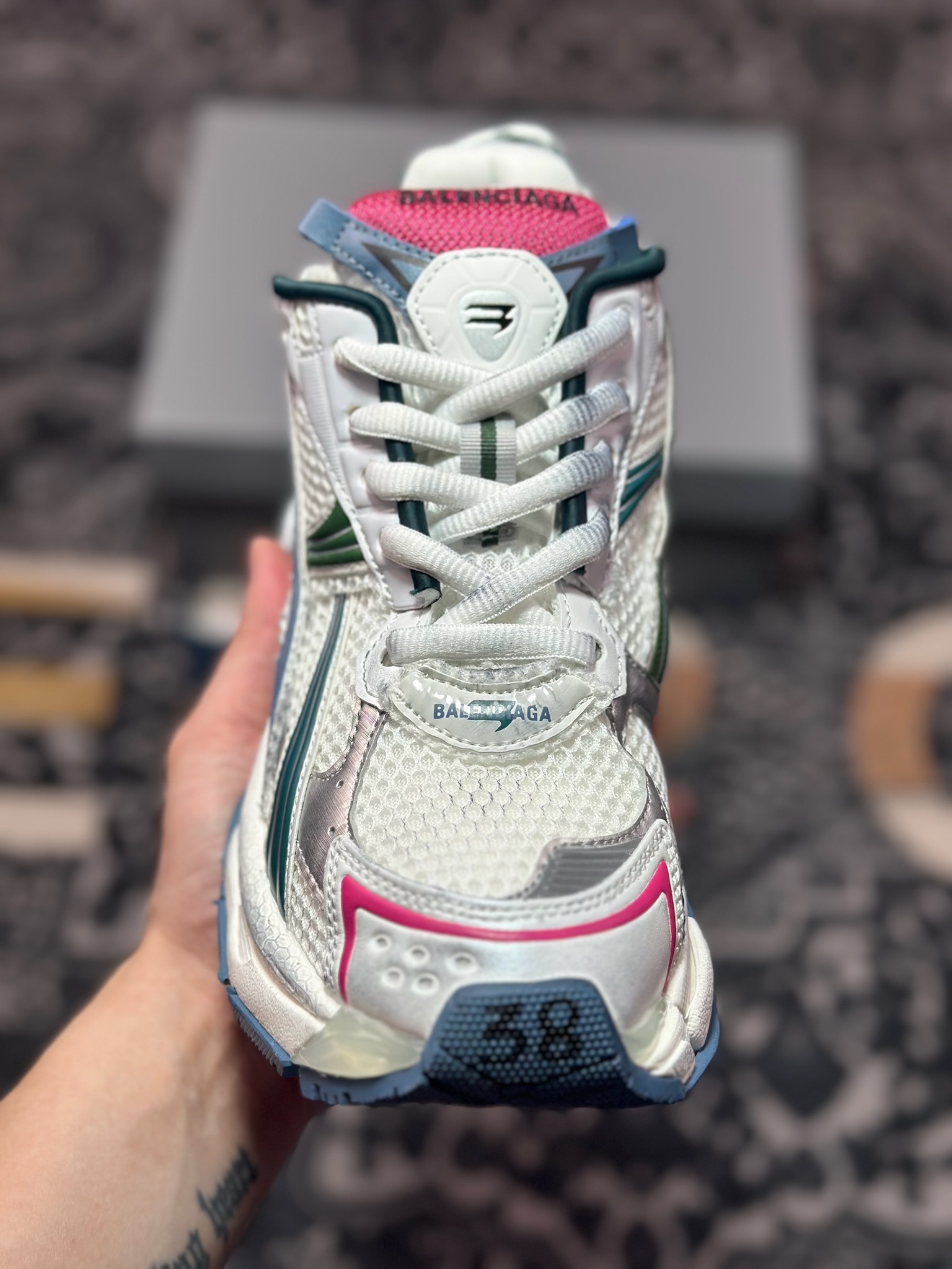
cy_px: 634
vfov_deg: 39.7
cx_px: 476
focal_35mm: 48
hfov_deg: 30.3
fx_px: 1760
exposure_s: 1/962
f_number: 1.78
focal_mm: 6.86
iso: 80
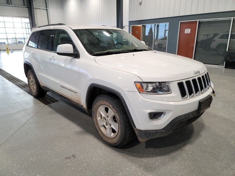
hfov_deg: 69.4
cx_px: 118
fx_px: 170
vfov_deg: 54.9
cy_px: 88
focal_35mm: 25
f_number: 1.8
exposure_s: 1/60
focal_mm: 7
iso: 274
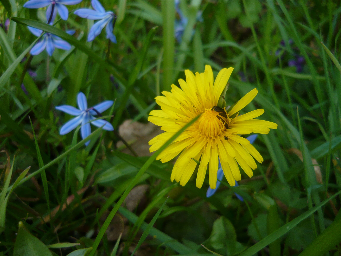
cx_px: 170
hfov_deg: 55.4
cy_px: 128
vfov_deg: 42.9
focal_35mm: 33
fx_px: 325
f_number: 2.8
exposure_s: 1/320
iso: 100
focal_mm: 5.5
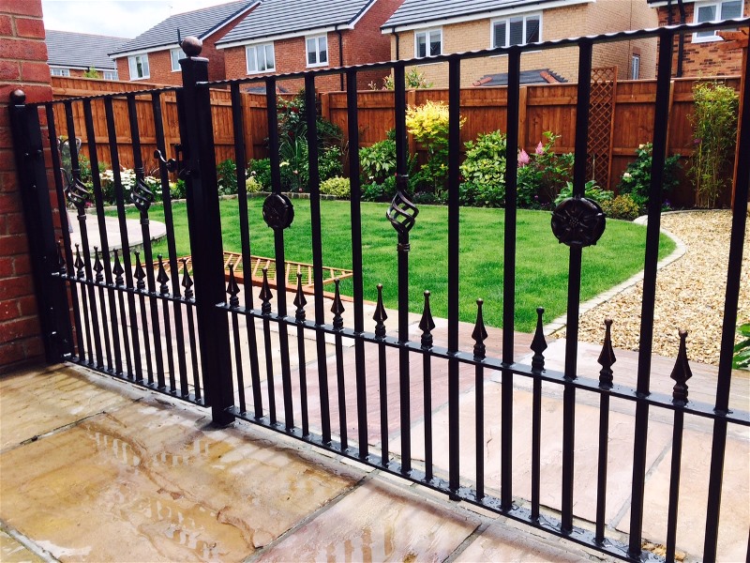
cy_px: 282
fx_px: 628
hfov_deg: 61.7
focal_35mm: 29
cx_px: 375
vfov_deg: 48.2
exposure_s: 1/912
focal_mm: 4.15
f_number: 2.2
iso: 32
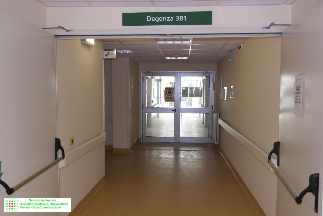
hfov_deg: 61.9
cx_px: 162
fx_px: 269
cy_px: 108
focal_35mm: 30
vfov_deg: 43.6
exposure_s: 1/60
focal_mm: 20
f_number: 3.5
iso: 400
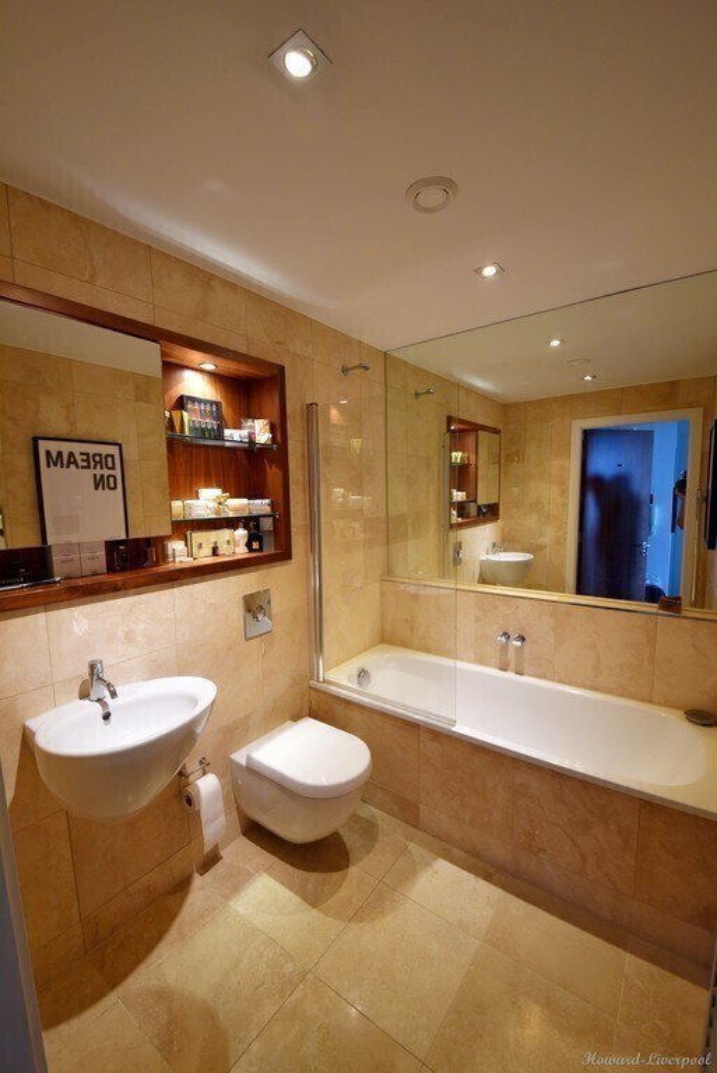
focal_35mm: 14
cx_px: 358
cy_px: 536
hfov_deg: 81.3
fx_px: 418
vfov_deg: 104.2
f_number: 4.8
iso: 500
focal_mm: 14
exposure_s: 1/60
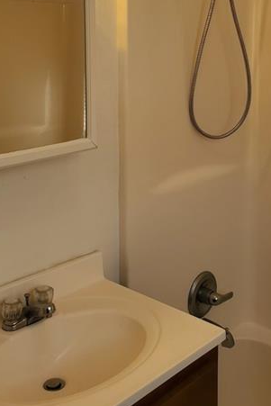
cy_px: 101
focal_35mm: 46
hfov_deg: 29.3
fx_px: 519
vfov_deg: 41.5
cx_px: 124
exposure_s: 1/121
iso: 50
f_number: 2.4
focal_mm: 4.3
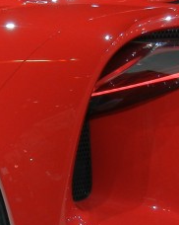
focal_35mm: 149
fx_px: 988
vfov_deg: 12.9
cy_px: 119
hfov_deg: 10.2
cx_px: -49
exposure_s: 1/137
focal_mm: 6.2
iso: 160
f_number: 3.6
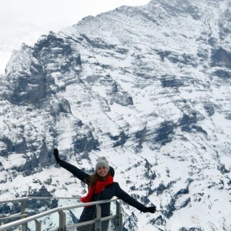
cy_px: 156
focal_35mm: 143
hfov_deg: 12.2
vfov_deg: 12.2
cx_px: 52
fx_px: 1079
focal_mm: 55
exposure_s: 1/1600
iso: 400
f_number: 7.1
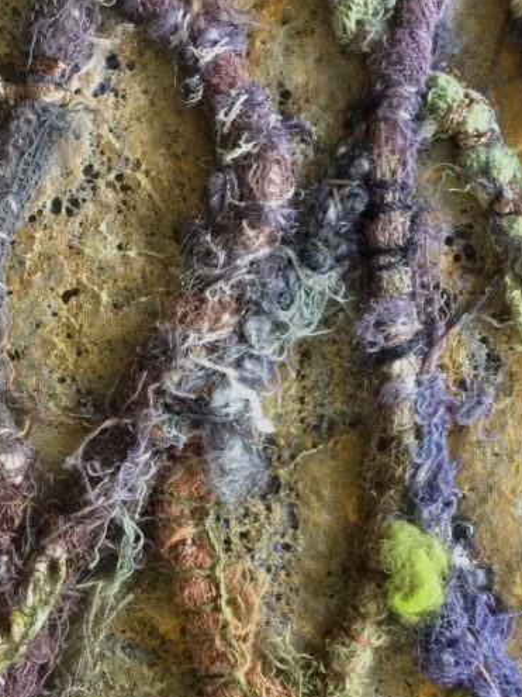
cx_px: 148
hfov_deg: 24.2
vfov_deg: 32.0
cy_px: 448
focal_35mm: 60
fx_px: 1207
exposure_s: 1/20
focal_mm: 4.15
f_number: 2.2
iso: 250
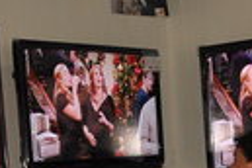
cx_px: 236
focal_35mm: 140
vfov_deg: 9.2
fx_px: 980
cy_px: 343
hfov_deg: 14.5
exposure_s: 1/60
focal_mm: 20
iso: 200
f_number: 3.5
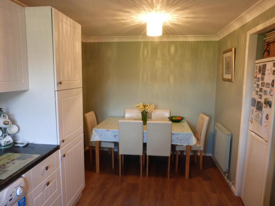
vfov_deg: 56.8
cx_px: 138
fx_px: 191
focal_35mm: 24
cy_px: 103
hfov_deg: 71.6
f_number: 3.3
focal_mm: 4.3
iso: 400
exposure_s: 1/30
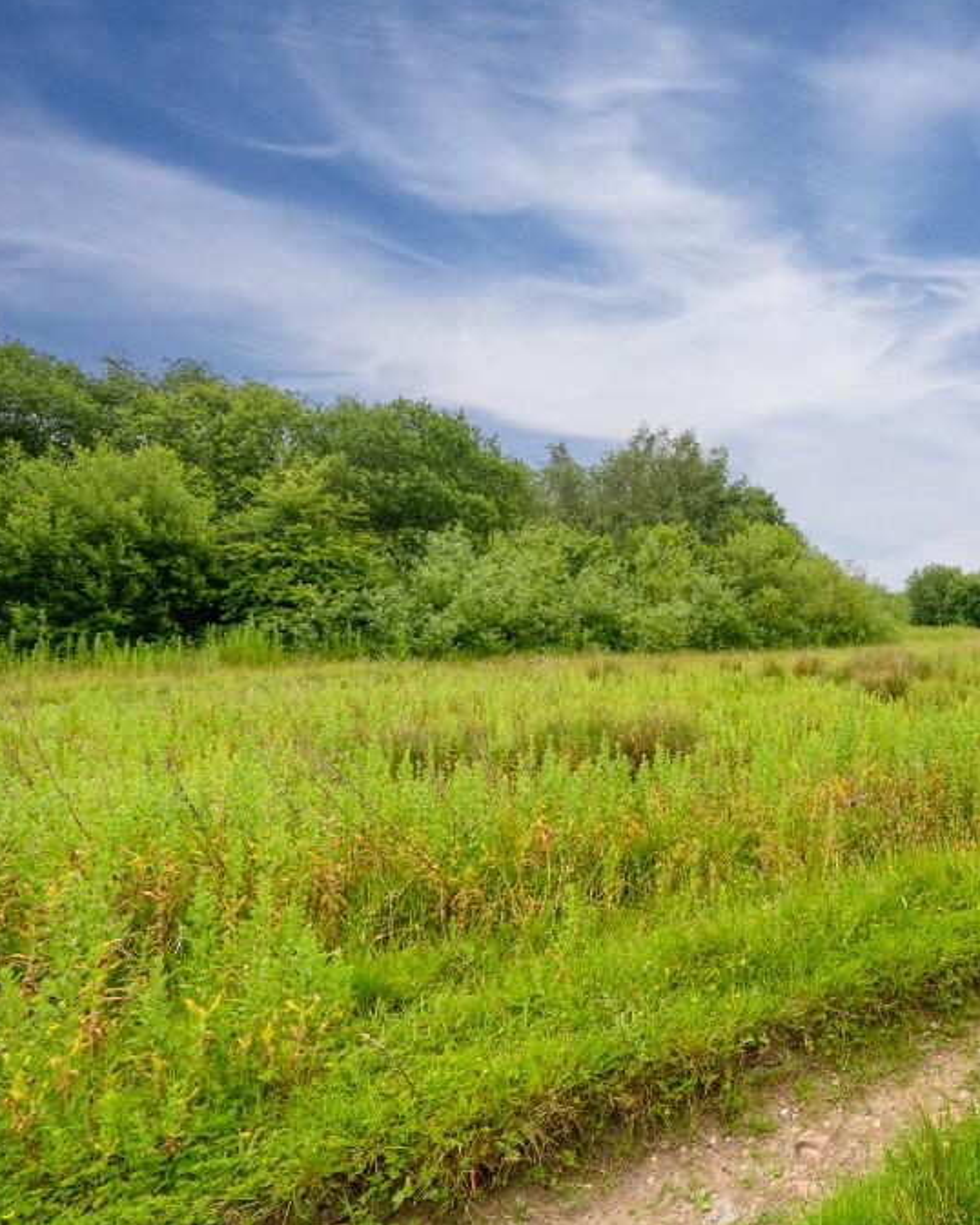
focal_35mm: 20
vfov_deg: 80.4
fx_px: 725
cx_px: 924
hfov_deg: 56.3
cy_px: 612
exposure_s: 1/1250
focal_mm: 14
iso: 400
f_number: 9
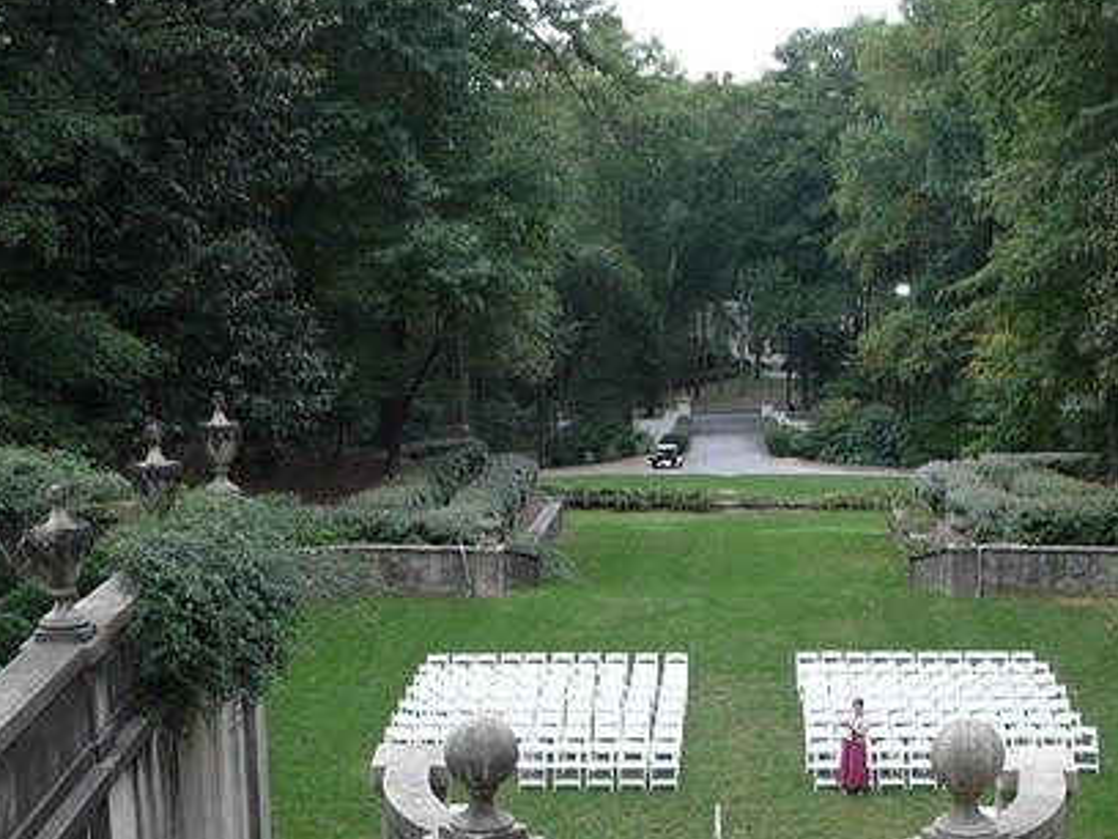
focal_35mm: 58
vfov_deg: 25.0
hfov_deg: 33.1
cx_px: 688
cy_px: 598
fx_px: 1873
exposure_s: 1/60
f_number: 2.8
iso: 100
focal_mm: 4.7
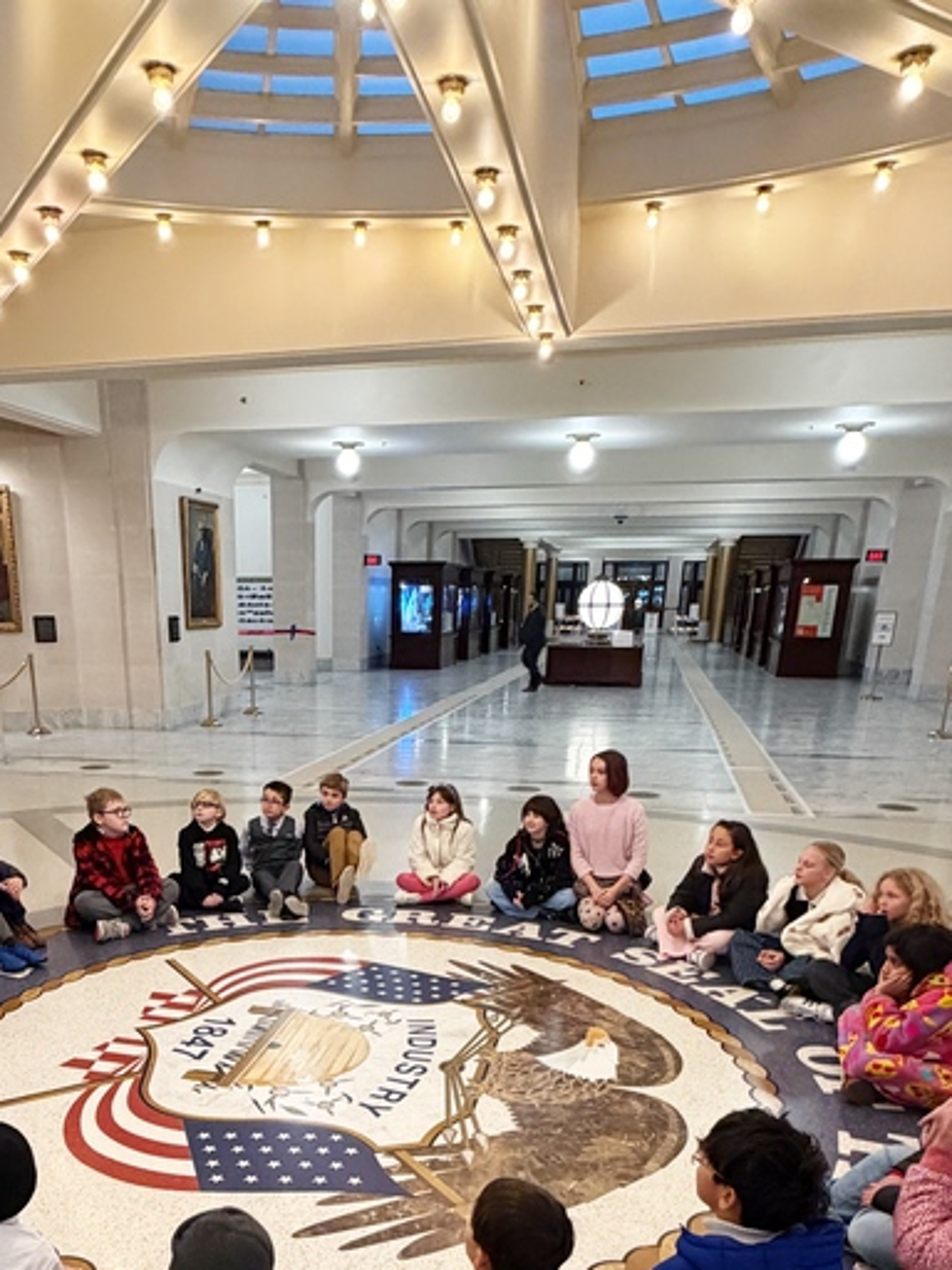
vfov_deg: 59.3
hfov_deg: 49.2
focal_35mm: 28
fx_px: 1027
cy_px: 987
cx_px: 347
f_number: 2.2
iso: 400
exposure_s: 1/60
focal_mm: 2.22
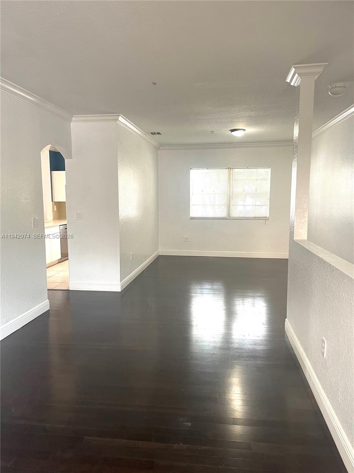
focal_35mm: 26
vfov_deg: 67.3
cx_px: 177
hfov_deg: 53.1
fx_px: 355
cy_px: 236
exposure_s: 1/60
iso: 125
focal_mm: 4.2
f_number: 1.6
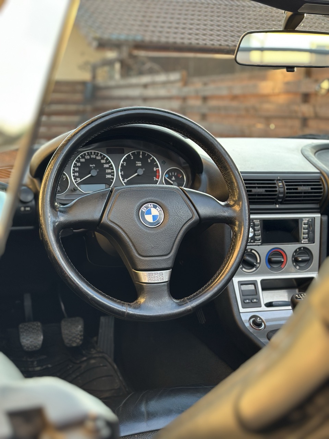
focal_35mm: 48
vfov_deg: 39.7
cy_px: 220
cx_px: 164
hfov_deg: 30.3
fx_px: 608
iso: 100
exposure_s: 1/121
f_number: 1.78
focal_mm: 6.86
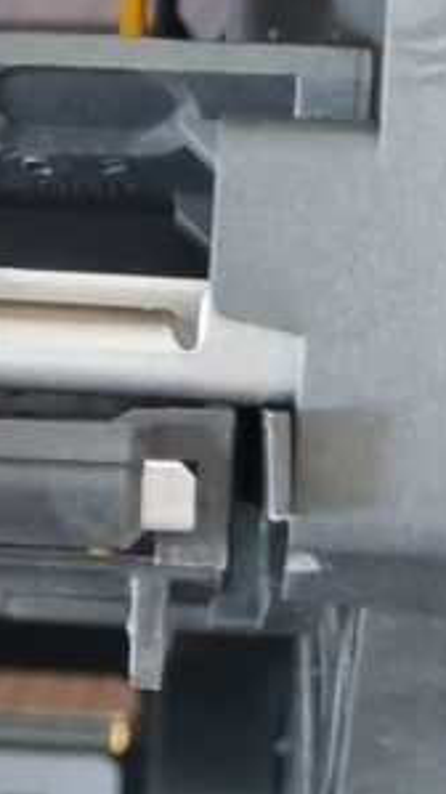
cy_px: 608
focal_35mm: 194
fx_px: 4082
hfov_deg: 6.2
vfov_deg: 11.1
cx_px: -157
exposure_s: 1/50
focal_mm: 5.4
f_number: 1.8
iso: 400
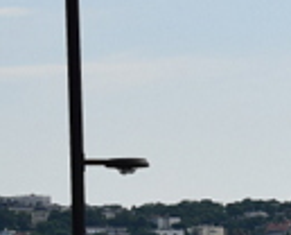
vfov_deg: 4.5
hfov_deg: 5.3
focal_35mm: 348
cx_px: 828
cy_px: 255
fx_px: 3006
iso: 320
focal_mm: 40
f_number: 11
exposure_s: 1/500
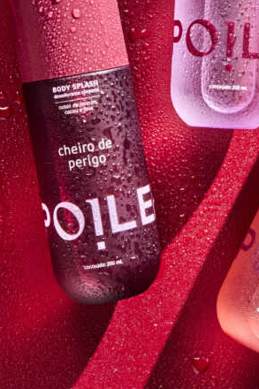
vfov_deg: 15.9
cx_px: 226
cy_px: 58
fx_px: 1382
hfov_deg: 10.7
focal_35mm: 128
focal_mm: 55
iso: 400
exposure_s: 1/125
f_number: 18
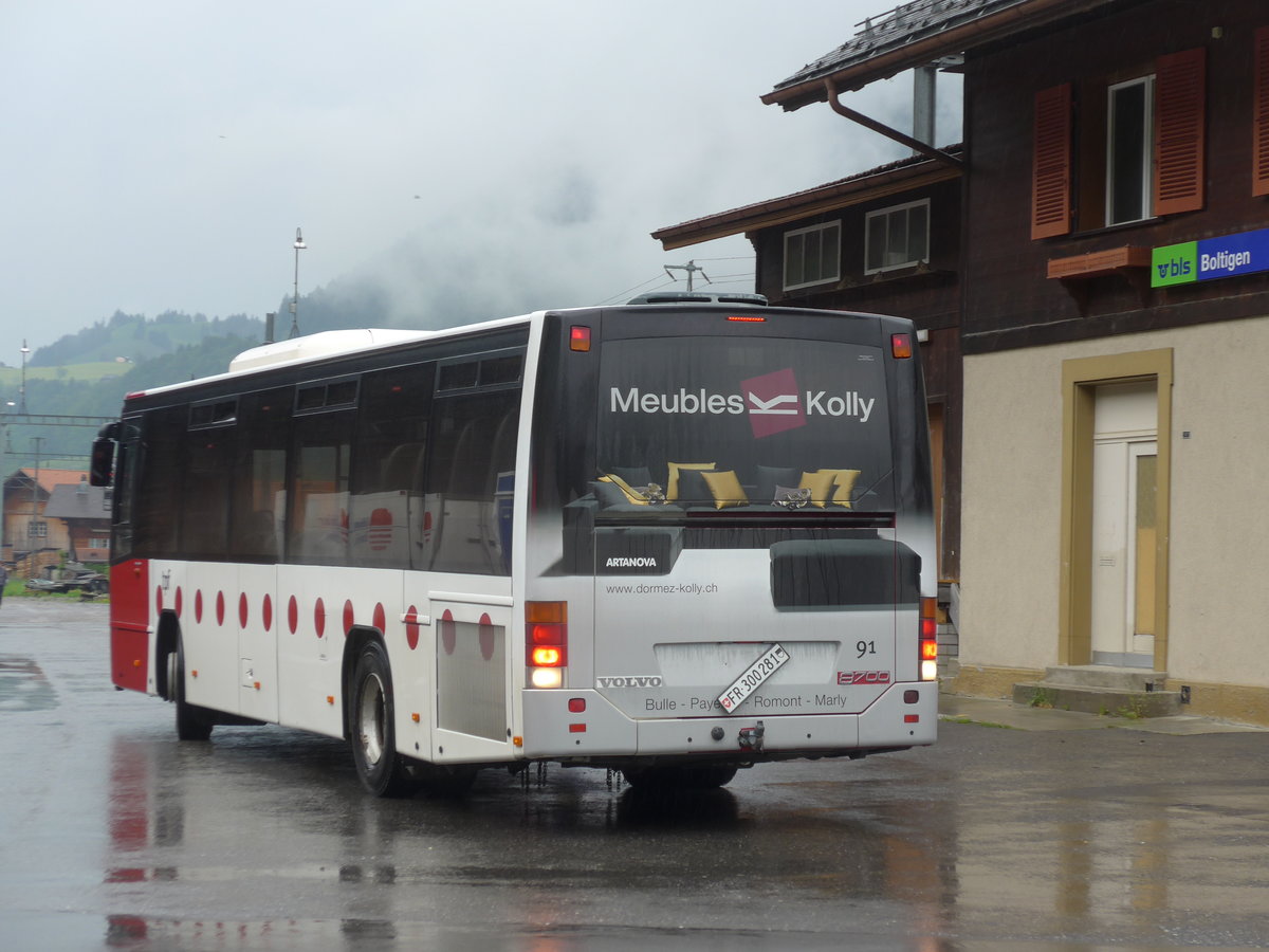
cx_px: 634
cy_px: 476
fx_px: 3153
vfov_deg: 17.2
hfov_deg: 22.8
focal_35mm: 86
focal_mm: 17
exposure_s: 1/100
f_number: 4.5
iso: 80
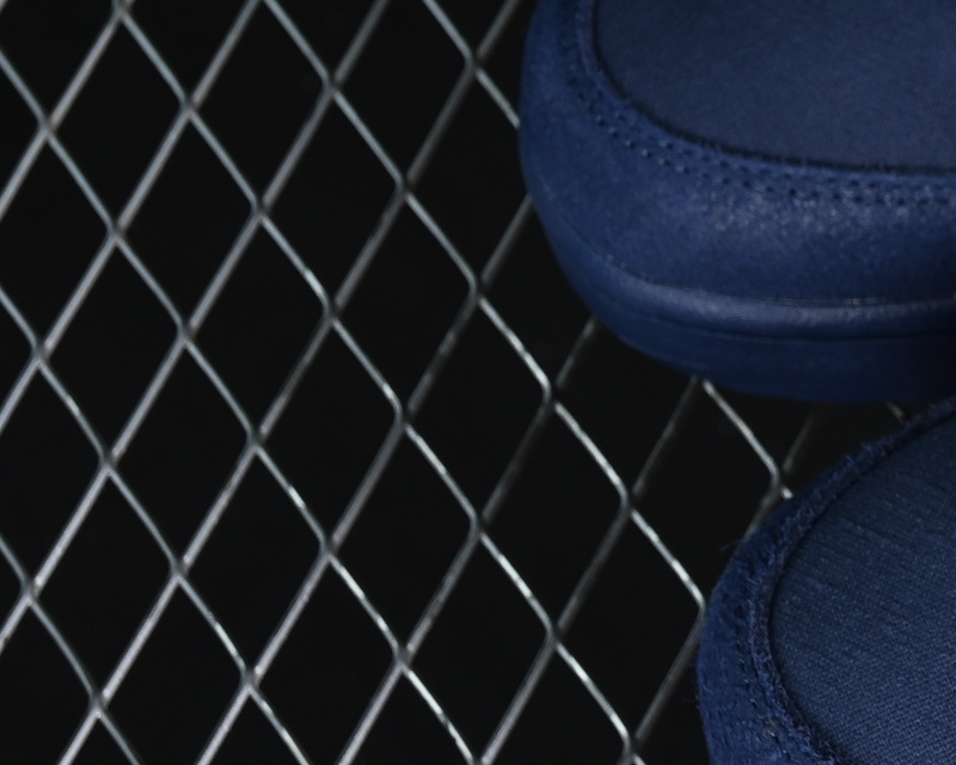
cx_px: 1643
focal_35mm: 245
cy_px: 7
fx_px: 6932
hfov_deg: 7.7
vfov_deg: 6.3
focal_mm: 50
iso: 160
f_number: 6.3
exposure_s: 1/40
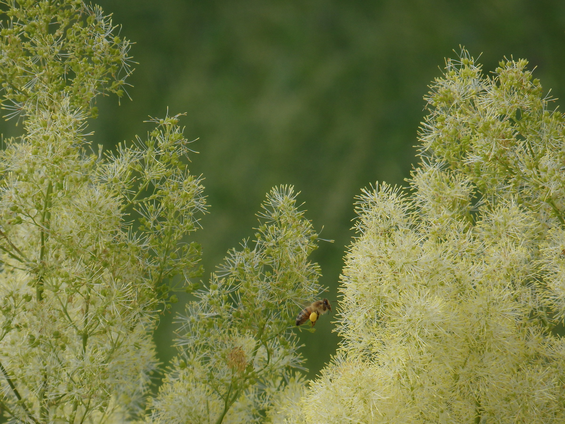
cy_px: 212
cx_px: 282
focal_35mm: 600
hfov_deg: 3.3
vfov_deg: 2.5
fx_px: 9793
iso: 160
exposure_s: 1/500
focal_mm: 108
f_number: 6.9
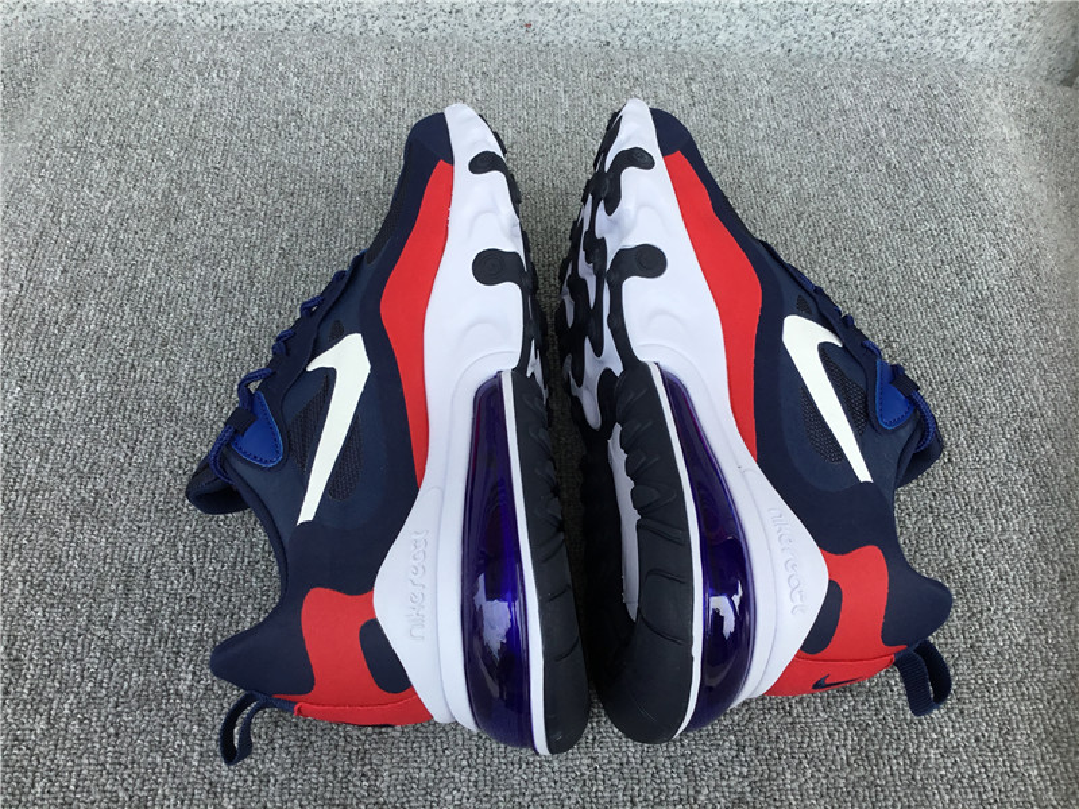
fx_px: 966
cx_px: 540
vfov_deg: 45.4
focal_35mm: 31
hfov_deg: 58.4
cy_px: 404
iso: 25
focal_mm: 3.3
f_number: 2.4
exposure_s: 1/331
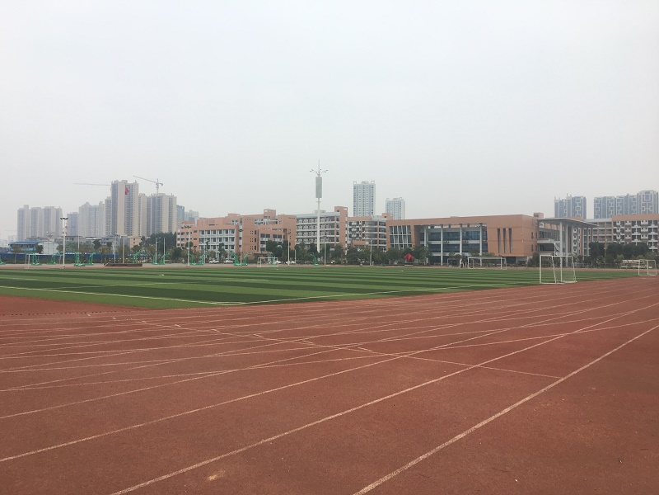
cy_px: 248
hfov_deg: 61.7
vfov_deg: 48.2
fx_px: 552
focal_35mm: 29
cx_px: 330
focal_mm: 4.15
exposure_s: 1/359
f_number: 2.2
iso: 25
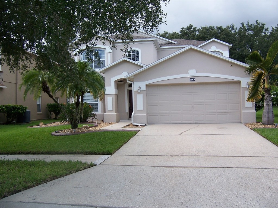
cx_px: 139
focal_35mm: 33
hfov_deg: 55.4
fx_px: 265
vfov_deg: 42.9
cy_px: 104
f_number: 3.4
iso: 80
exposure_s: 1/250
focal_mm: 5.5
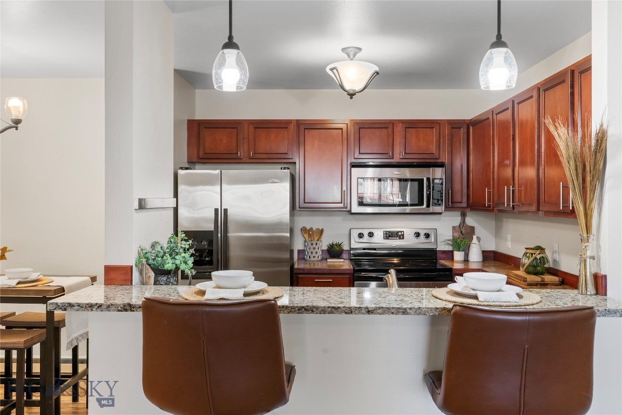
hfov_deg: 60.3
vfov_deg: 42.3
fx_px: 536
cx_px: 311
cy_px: 208
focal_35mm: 31
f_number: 9
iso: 250
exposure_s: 1/15
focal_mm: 31
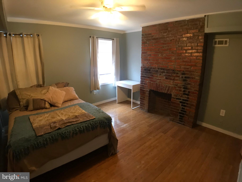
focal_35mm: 28
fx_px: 196
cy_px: 91
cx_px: 121
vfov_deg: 49.7
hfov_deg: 63.4
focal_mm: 3.99
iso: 100
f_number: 1.8
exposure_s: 1/9
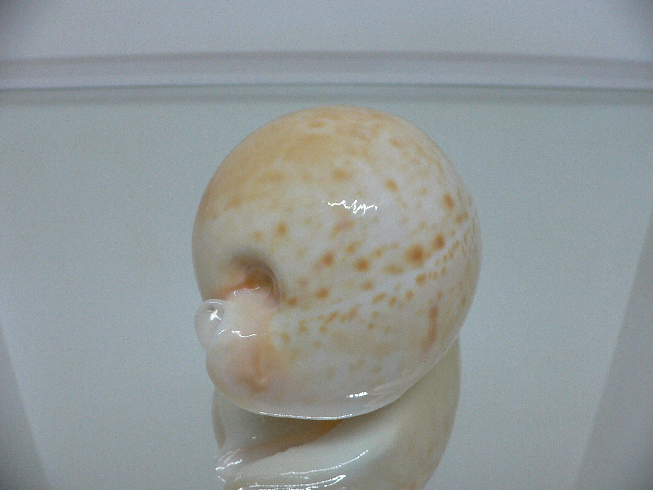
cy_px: 245
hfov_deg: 52.6
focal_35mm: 35
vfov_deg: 40.7
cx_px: 326
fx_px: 660
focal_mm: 4.6
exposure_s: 1/60
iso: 200
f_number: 2.8
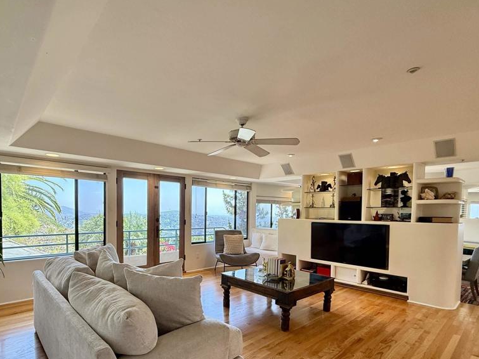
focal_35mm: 19
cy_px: 220
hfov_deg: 83.9
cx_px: 197
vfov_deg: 67.8
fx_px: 263
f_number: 2.2
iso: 160
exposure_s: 1/120
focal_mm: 2.22
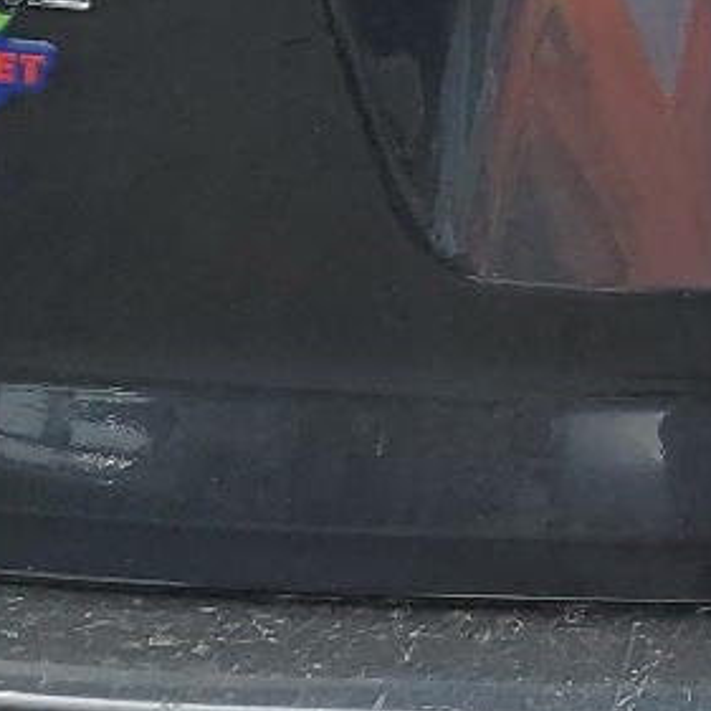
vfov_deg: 13.1
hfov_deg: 12.7
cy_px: -48
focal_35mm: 131
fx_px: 3044
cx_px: 1060
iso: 50
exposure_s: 1/2500
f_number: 1.5
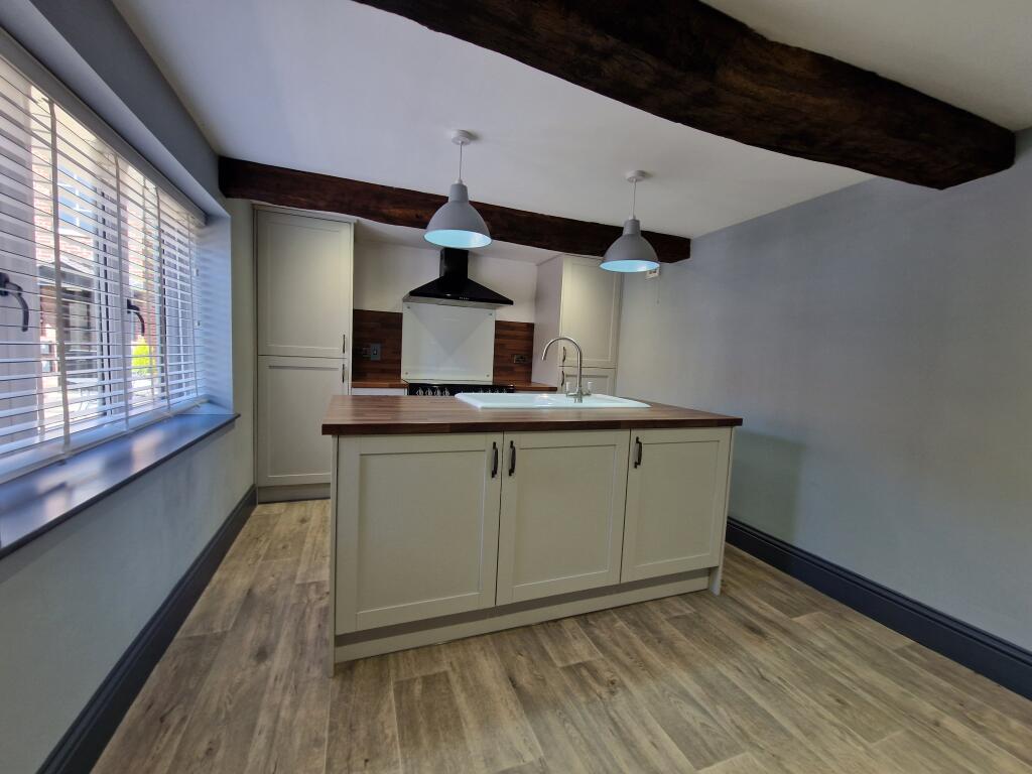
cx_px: 516
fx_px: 388
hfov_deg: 106.2
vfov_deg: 89.9
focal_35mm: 13
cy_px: 387
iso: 100
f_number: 2.2
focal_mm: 2.2
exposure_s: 1/50
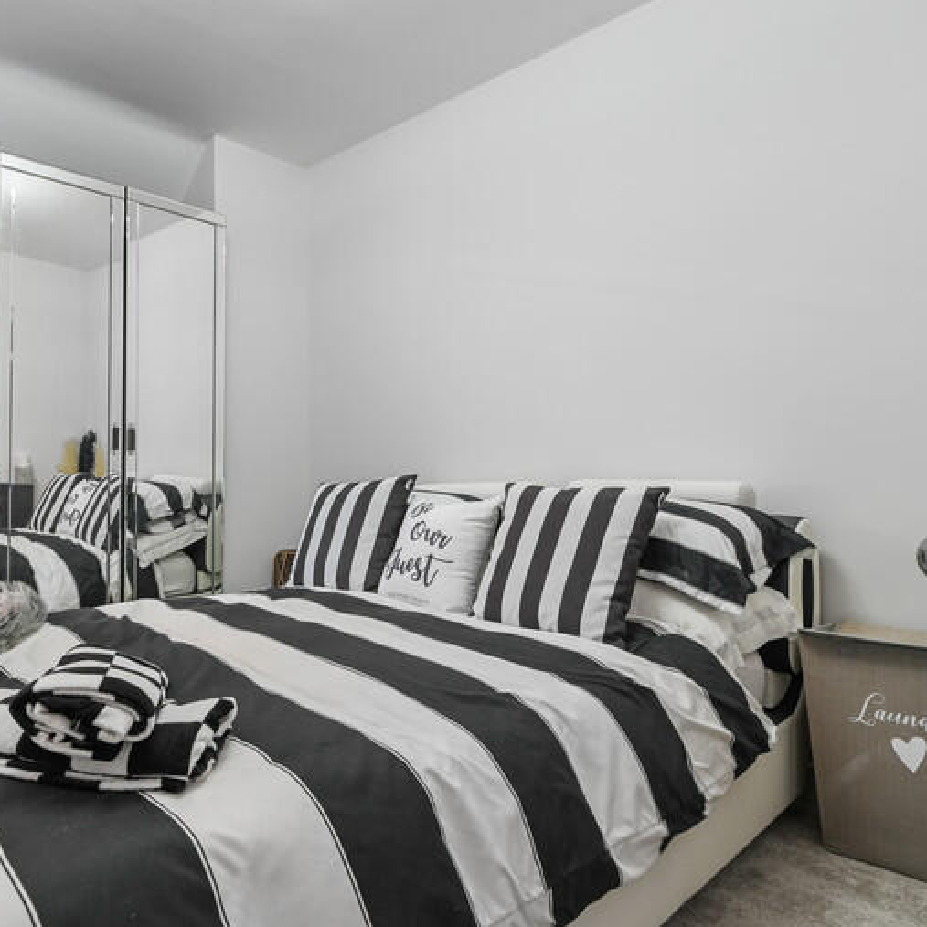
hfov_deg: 64.0
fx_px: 727
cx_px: 344
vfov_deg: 64.9
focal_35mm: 24
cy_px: 500
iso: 400
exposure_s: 1/1.67
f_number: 8
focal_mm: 14
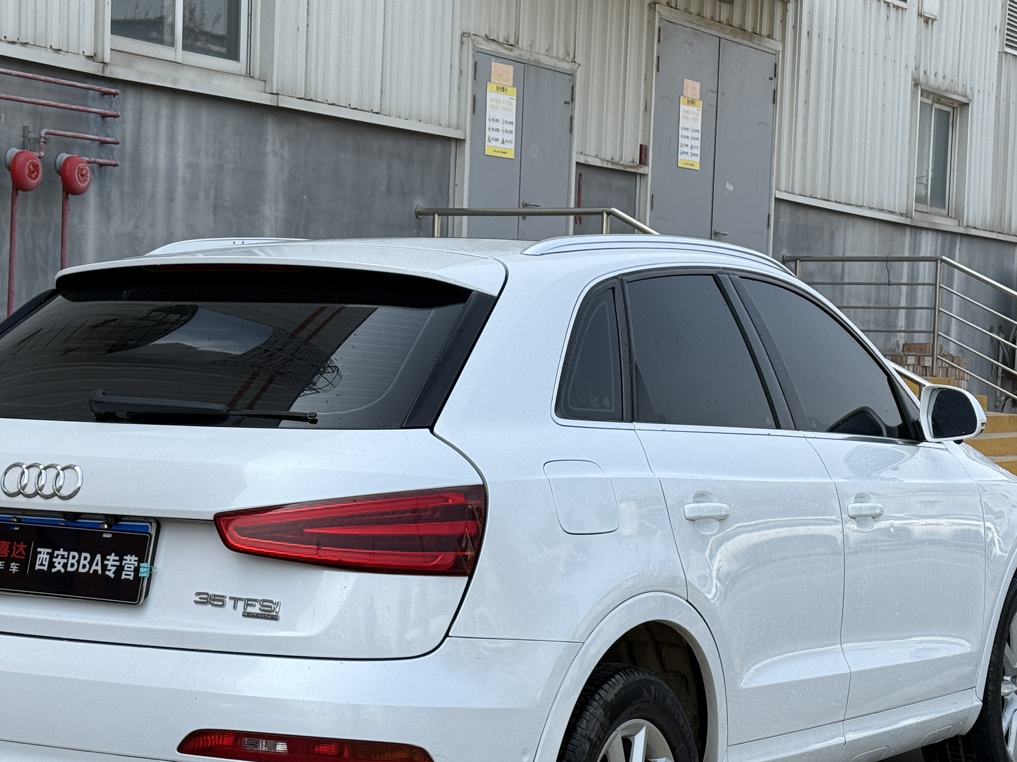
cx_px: 396
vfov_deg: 18.7
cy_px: 432
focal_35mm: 79
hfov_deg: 24.7
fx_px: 2321
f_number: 1.78
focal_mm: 6.76
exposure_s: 1/2976
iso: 64
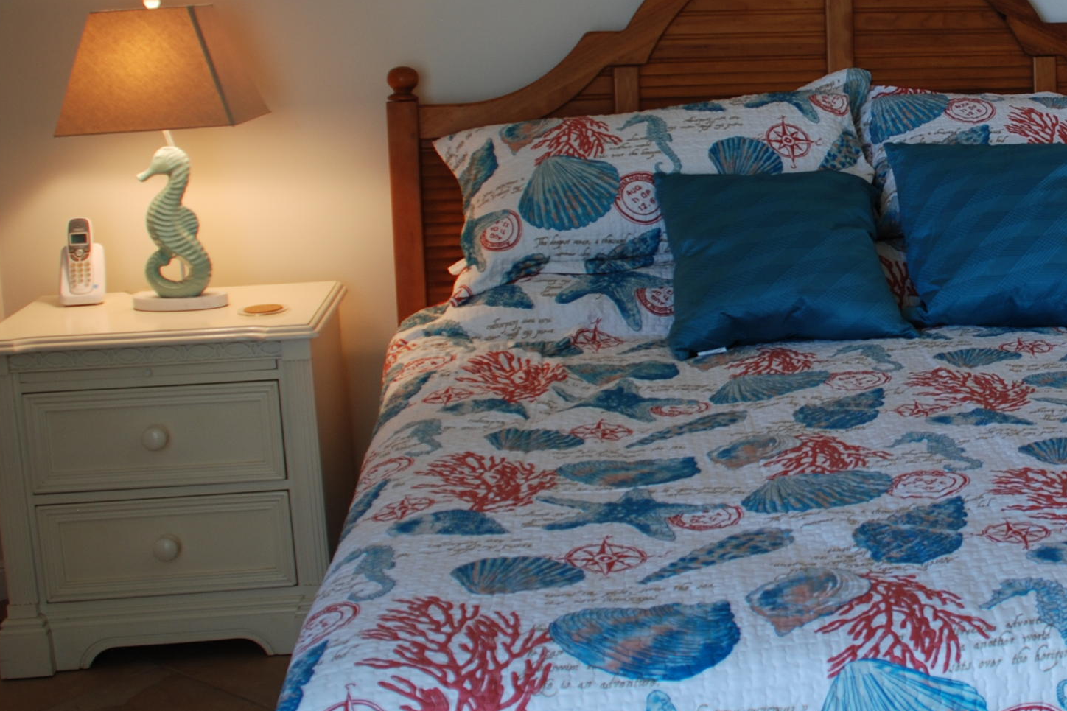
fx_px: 1659
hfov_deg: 33.6
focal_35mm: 56
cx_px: 976
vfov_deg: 24.0
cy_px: 218
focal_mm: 18
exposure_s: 1/25
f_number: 3.5
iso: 100
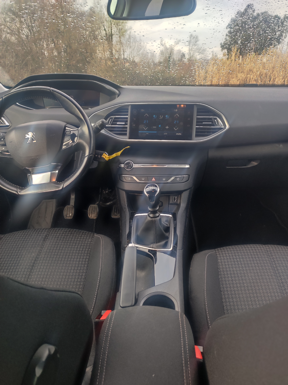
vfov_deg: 91.1
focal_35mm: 17
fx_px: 189
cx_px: 144
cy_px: 192
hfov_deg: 74.6
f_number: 1.79
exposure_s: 1/50
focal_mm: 4.74
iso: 199
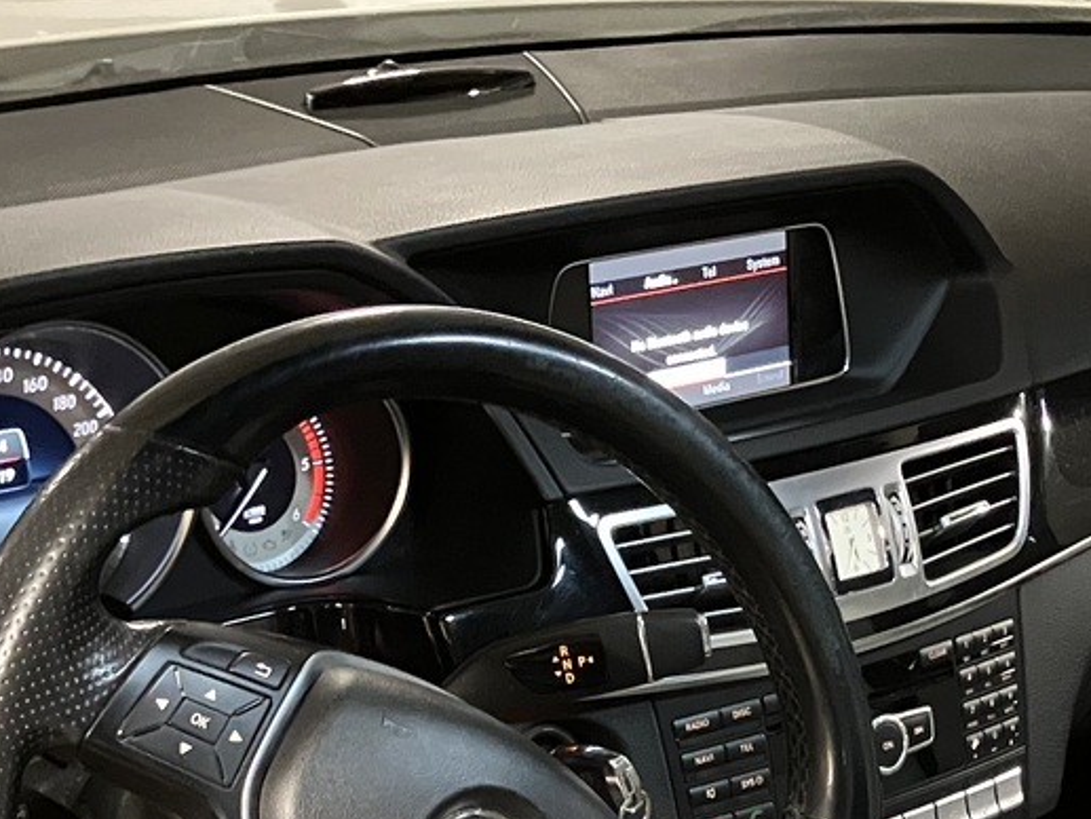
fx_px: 2459
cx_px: 703
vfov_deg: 17.9
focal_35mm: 78
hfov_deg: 24.9
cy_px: 1001
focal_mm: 3.99
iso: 640
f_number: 1.8
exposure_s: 1/30
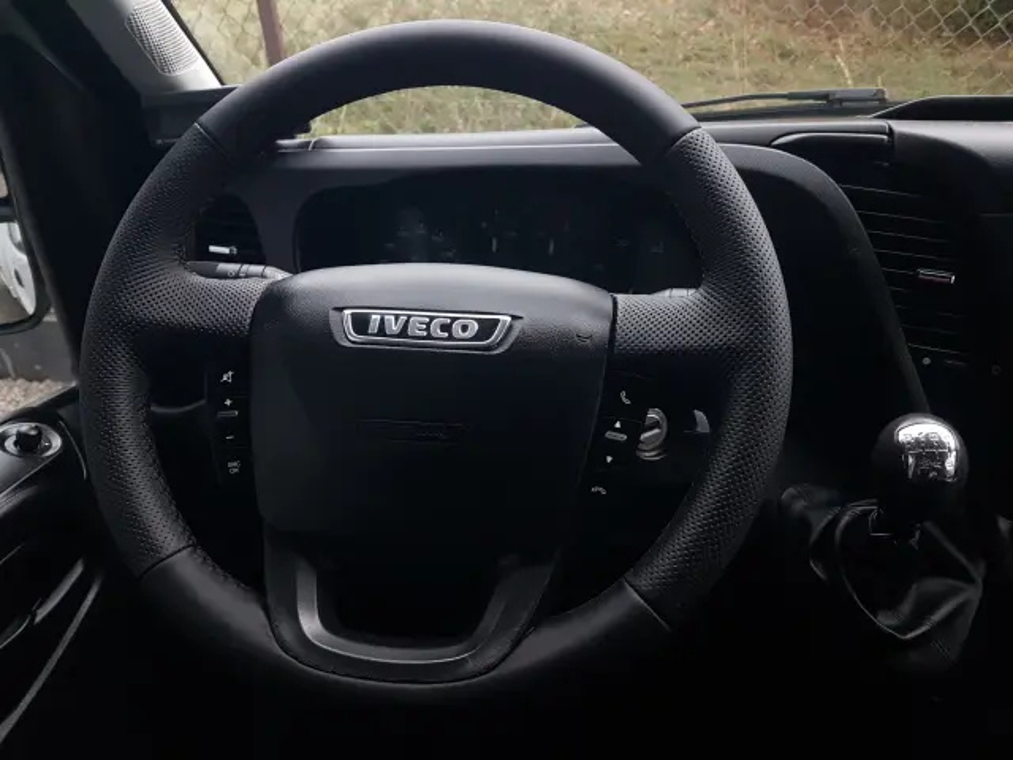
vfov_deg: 53.1
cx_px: 506
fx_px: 761
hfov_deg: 67.3
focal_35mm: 26
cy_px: 380
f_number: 1.7
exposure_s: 1/25
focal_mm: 4.2
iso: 200
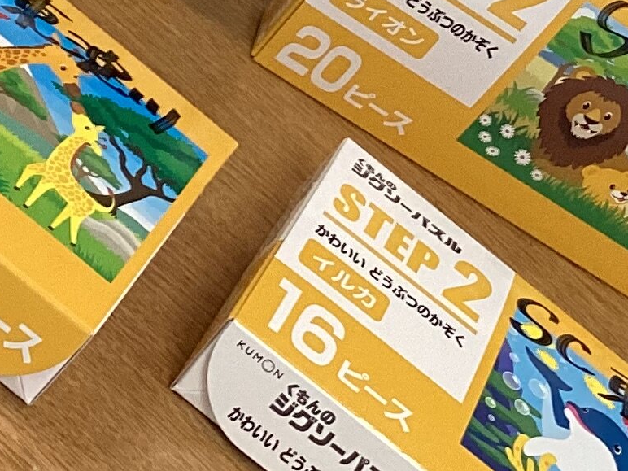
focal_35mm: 131
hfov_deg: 14.9
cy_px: -146
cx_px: 524
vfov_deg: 11.0
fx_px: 2377
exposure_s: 1/50
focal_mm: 3.3
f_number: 2.4
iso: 100
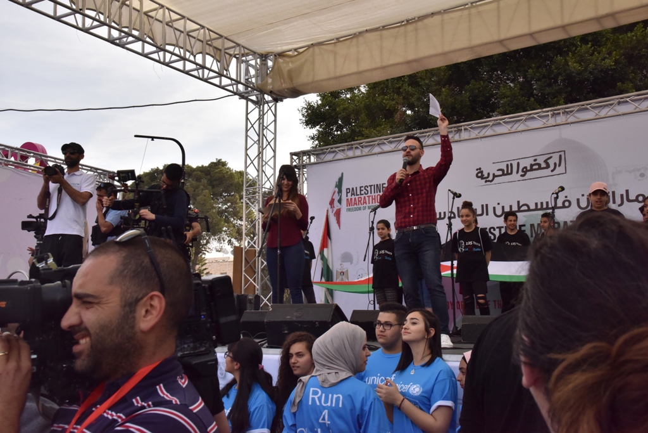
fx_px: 684
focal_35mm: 38
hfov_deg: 50.7
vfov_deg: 35.1
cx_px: 324
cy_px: 216
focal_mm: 38
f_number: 16
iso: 2500
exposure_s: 1/1000
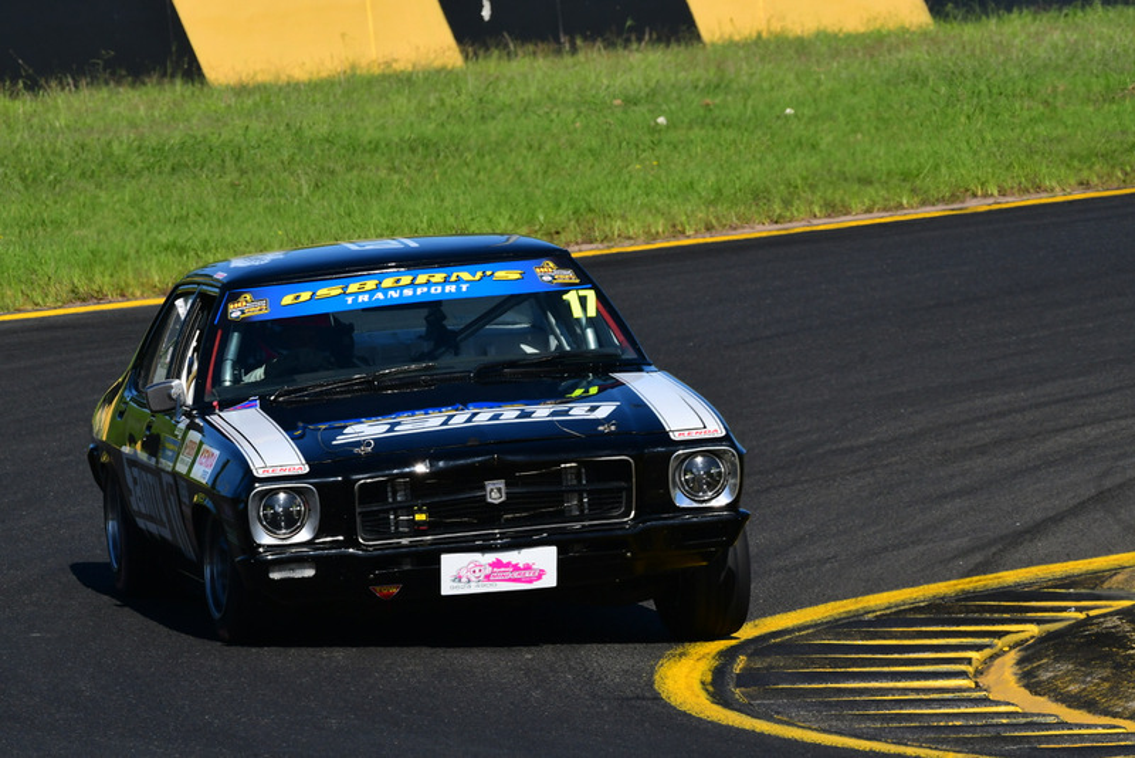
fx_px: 14665
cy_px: 379
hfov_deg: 4.4
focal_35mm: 465
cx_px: 568
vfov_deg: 3.0
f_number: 13
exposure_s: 1/640
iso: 400
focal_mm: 310
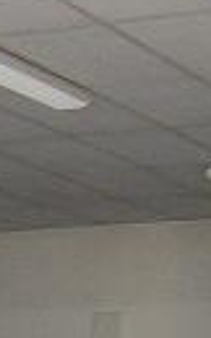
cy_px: 588
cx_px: -68
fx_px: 1743
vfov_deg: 10.5
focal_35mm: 189
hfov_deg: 6.9
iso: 200
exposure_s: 1/60
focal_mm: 6
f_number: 2.8
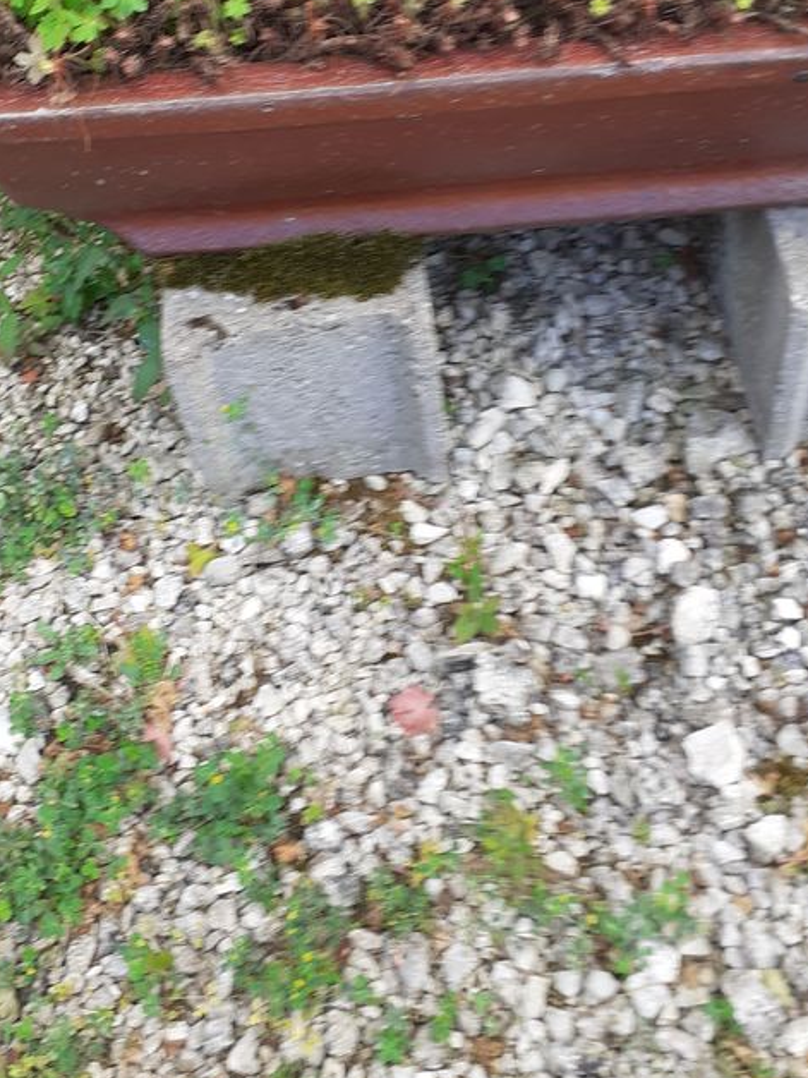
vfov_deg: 42.6
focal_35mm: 43
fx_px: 1338
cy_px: 282
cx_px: 352
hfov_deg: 33.6
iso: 40
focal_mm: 3.6
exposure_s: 1/147
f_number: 1.9
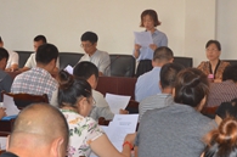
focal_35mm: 96
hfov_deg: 21.1
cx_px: 171
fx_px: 632
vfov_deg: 14.1
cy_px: 60
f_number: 4
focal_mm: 25
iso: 800
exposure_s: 1/60
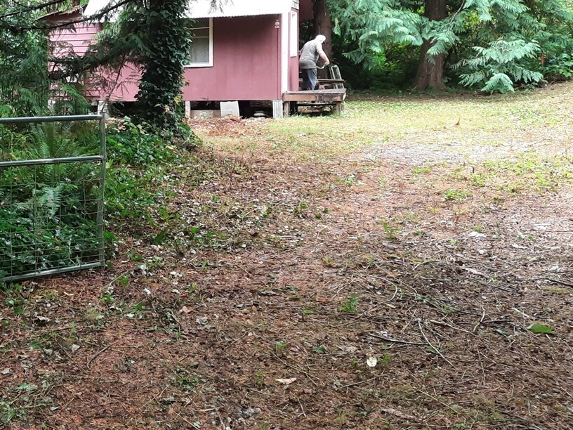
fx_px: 811
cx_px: 22
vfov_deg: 29.3
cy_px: 122
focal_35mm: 49
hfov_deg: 35.7
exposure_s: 1/60
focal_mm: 4.6
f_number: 2
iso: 200
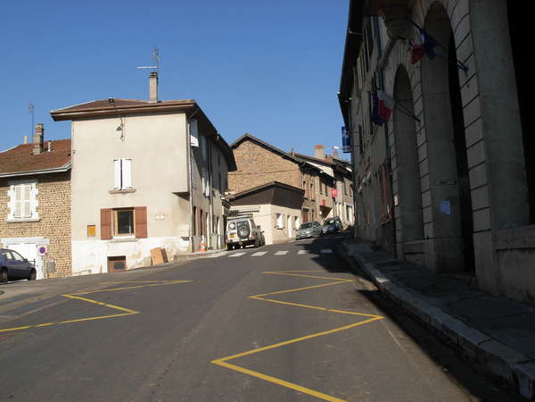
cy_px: 201
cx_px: 268
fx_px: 587
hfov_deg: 49.0
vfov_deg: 37.7
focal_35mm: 38
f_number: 4.9
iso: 79
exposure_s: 1/664
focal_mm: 6.3
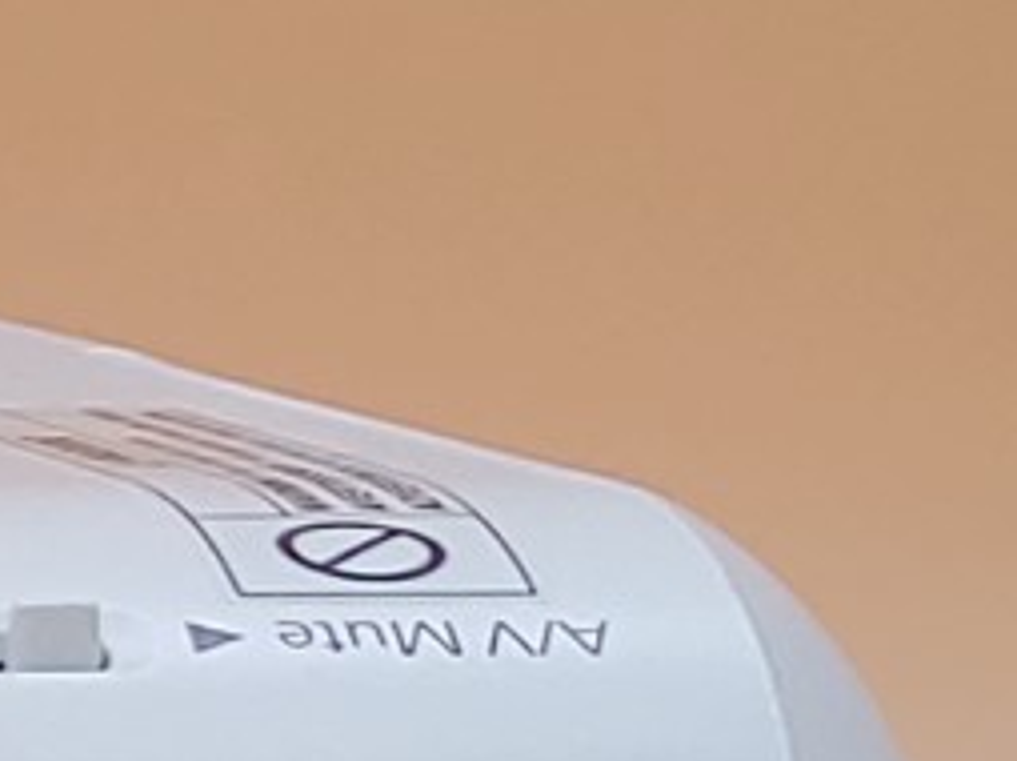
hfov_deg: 6.6
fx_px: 8160
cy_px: 1218
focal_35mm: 278
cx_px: -1706
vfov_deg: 5.3
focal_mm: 4.36
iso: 50
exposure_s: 1/96
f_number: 1.8
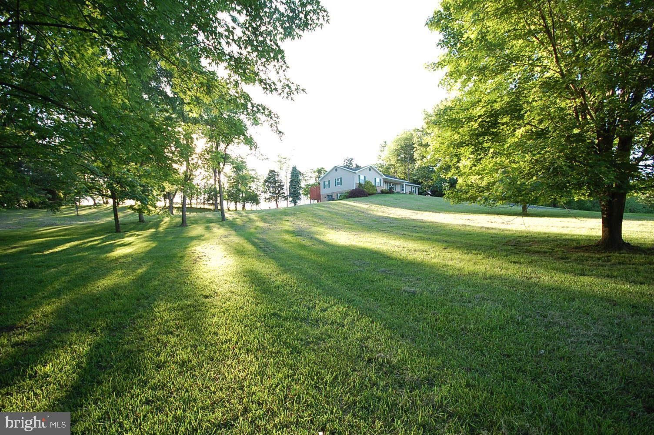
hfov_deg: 100.4
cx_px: 327
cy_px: 218
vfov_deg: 77.2
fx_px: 272
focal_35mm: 15
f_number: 5.6
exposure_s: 1/125
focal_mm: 10
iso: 400
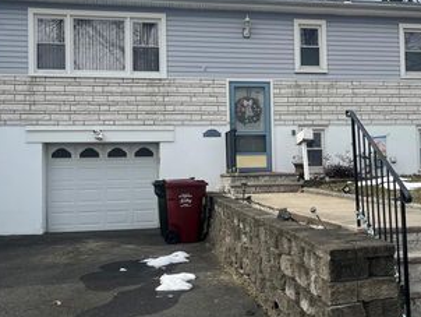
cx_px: 244
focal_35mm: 43
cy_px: 146
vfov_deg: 33.6
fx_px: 523
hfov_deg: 43.7
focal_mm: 5.1
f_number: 1.6
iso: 50
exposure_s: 1/3623
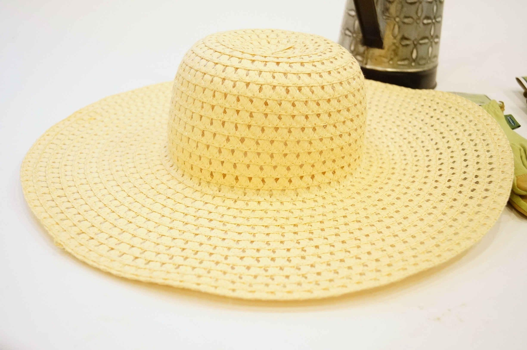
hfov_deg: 53.2
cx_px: 264
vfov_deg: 36.8
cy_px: 175
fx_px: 526
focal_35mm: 36
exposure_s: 1/60
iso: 2000
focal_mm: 24
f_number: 4
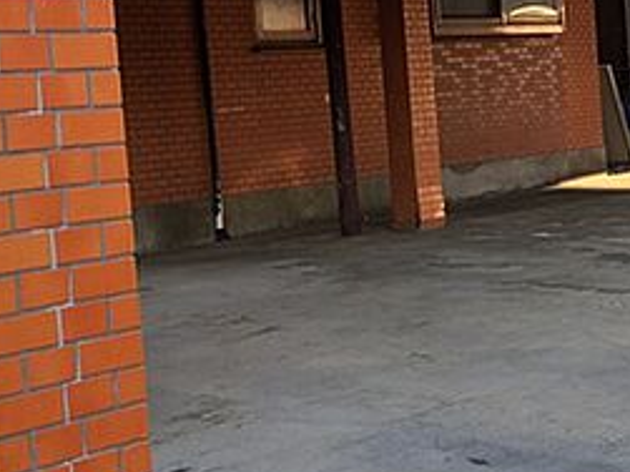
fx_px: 1346
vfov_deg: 19.8
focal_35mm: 74
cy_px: 148
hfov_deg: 25.6
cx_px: 562
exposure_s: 1/222
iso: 25
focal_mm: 4.15
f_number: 2.2
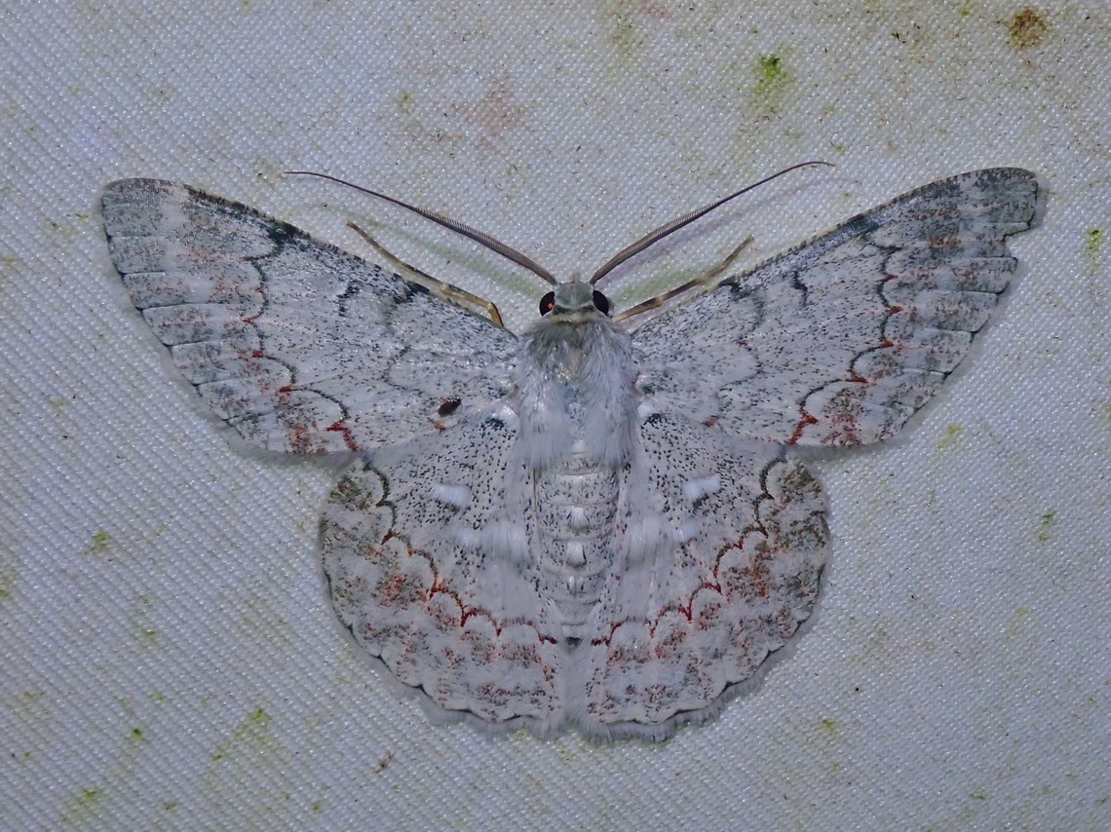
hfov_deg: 19.6
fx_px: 3208
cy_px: 416
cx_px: 556
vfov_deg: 14.8
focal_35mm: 100
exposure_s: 1/200
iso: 200
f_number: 6.3
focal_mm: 18
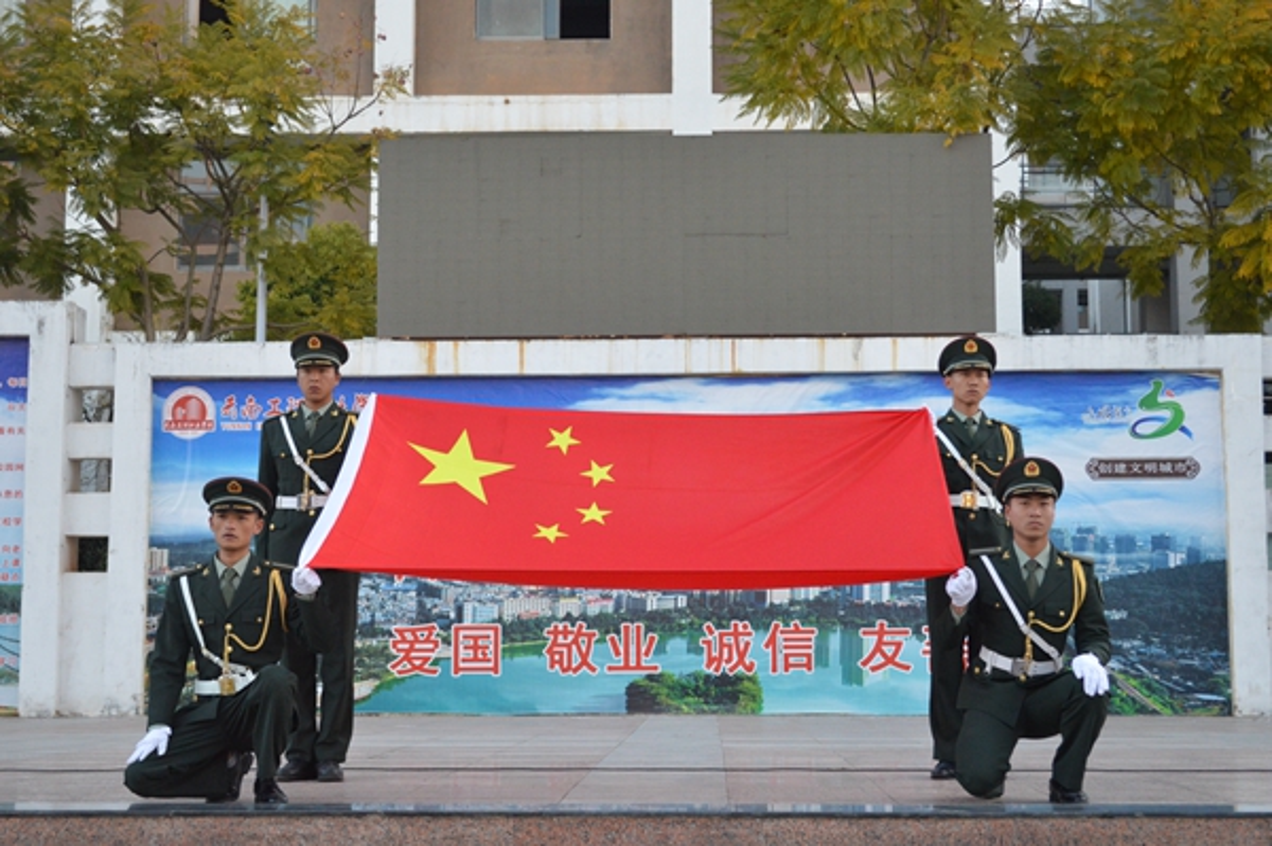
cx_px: 636
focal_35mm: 54
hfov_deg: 36.9
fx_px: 1906
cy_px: 423
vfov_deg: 25.0
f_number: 5
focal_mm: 36
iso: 1600
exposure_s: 1/160
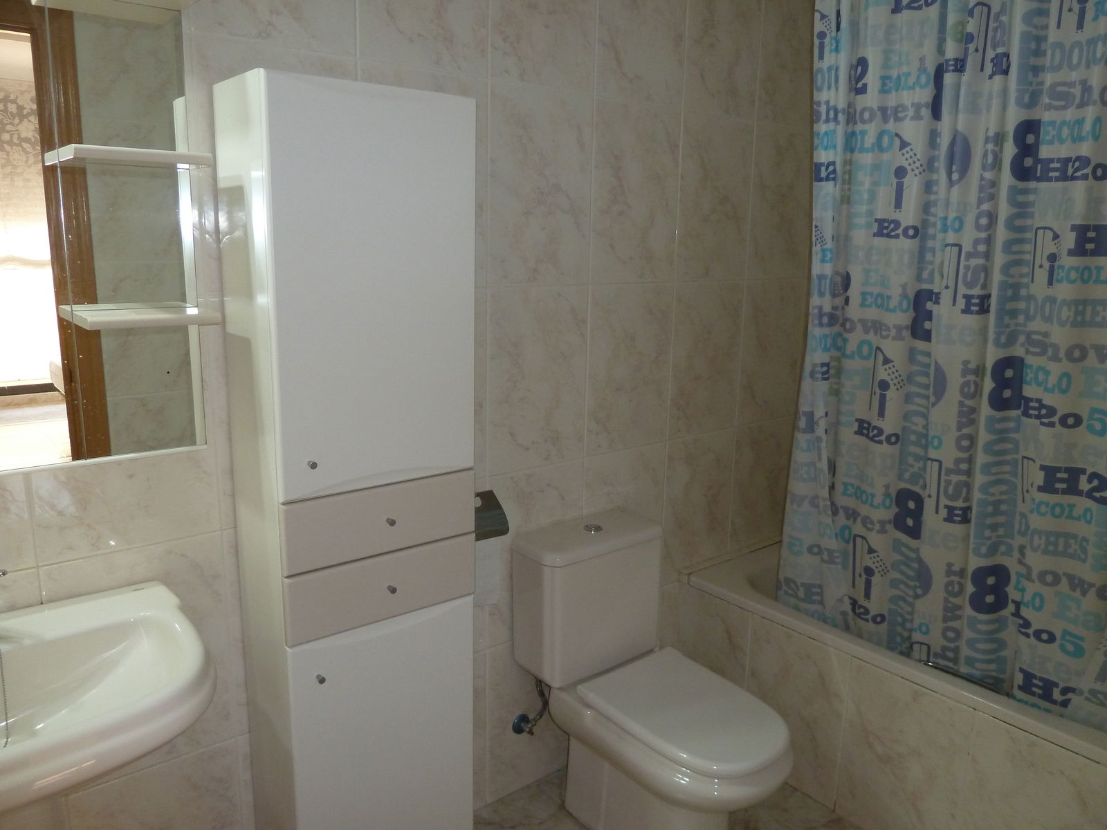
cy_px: 415
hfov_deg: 69.4
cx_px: 554
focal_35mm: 25
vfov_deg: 54.9
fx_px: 799
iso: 200
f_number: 3.3
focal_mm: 4.1
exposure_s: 1/30
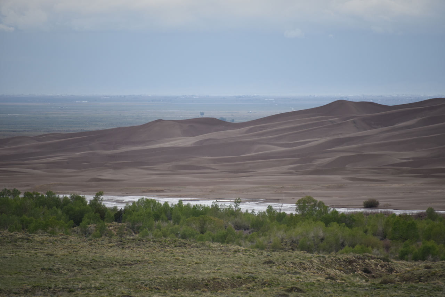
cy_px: 148
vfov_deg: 4.6
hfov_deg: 6.9
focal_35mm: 300
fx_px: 3709
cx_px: 222
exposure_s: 1/640
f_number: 5.6
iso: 125
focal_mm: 300
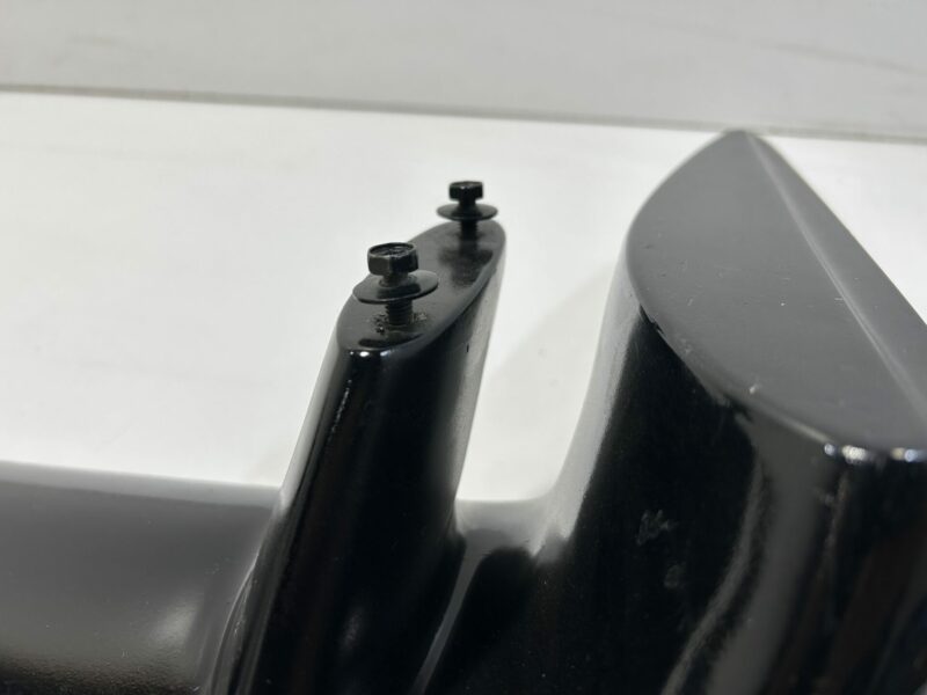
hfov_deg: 67.3
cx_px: 464
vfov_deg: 53.1
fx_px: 696
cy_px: 348
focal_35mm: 26
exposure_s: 1/924
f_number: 1.5
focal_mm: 5.7
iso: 50
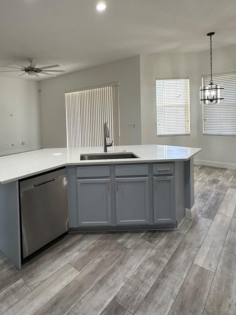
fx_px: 191
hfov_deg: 62.2
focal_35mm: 21
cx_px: 83
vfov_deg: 77.8
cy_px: 121
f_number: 2.2
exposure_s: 1/120
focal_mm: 2.22
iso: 250
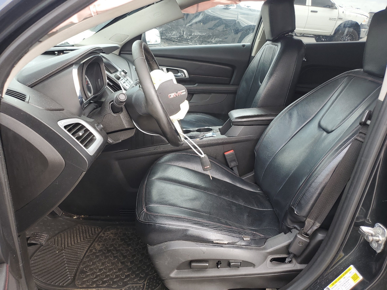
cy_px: 145
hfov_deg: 67.3
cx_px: 194
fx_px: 291
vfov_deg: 53.1
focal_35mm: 26
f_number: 1.5
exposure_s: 1/192
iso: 50
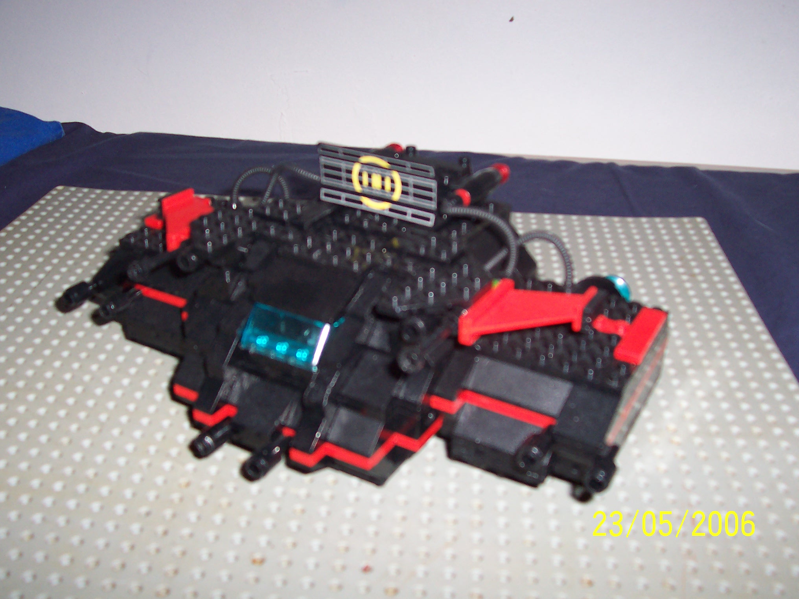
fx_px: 854
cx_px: 400
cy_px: 300
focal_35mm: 37
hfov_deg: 50.1
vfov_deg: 38.7
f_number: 2.8
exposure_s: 1/60
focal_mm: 5.6
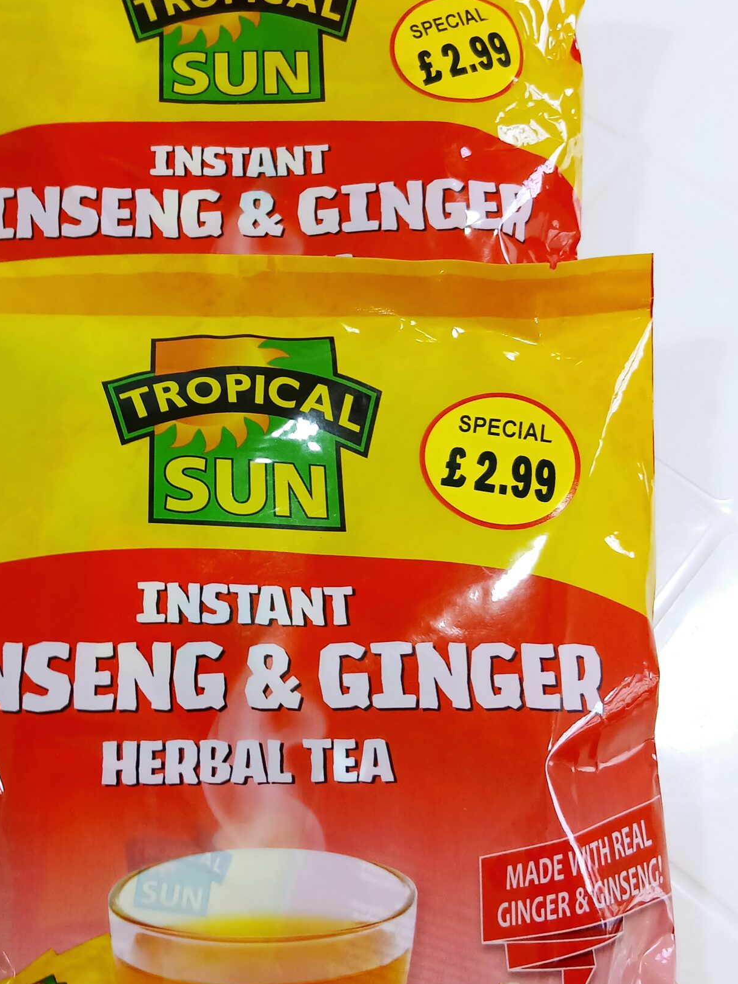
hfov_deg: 34.8
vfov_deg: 45.8
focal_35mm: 41
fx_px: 1165
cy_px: 482
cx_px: 249
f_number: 1.8
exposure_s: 1/50.3
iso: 100
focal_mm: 3.98
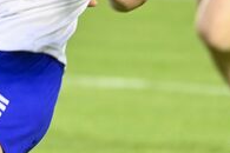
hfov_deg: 1.5
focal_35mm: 1397
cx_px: -37
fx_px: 8925
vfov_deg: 1.0
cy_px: -4
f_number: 5.6
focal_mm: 340
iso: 4000
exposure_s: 1/640
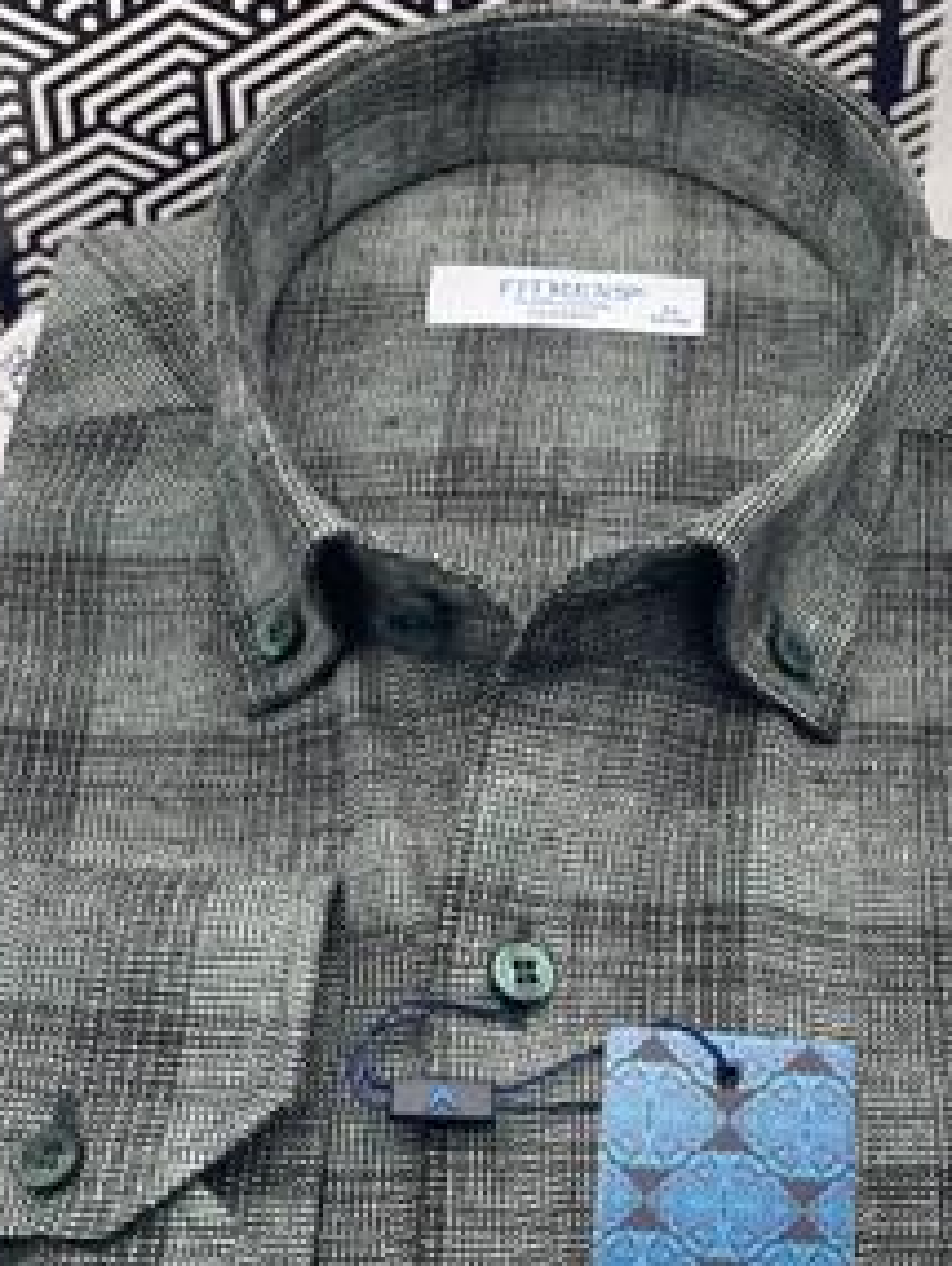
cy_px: 795
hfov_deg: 19.7
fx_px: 2746
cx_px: 549
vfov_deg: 25.9
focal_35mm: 75
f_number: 2
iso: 50
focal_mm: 6
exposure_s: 1/100
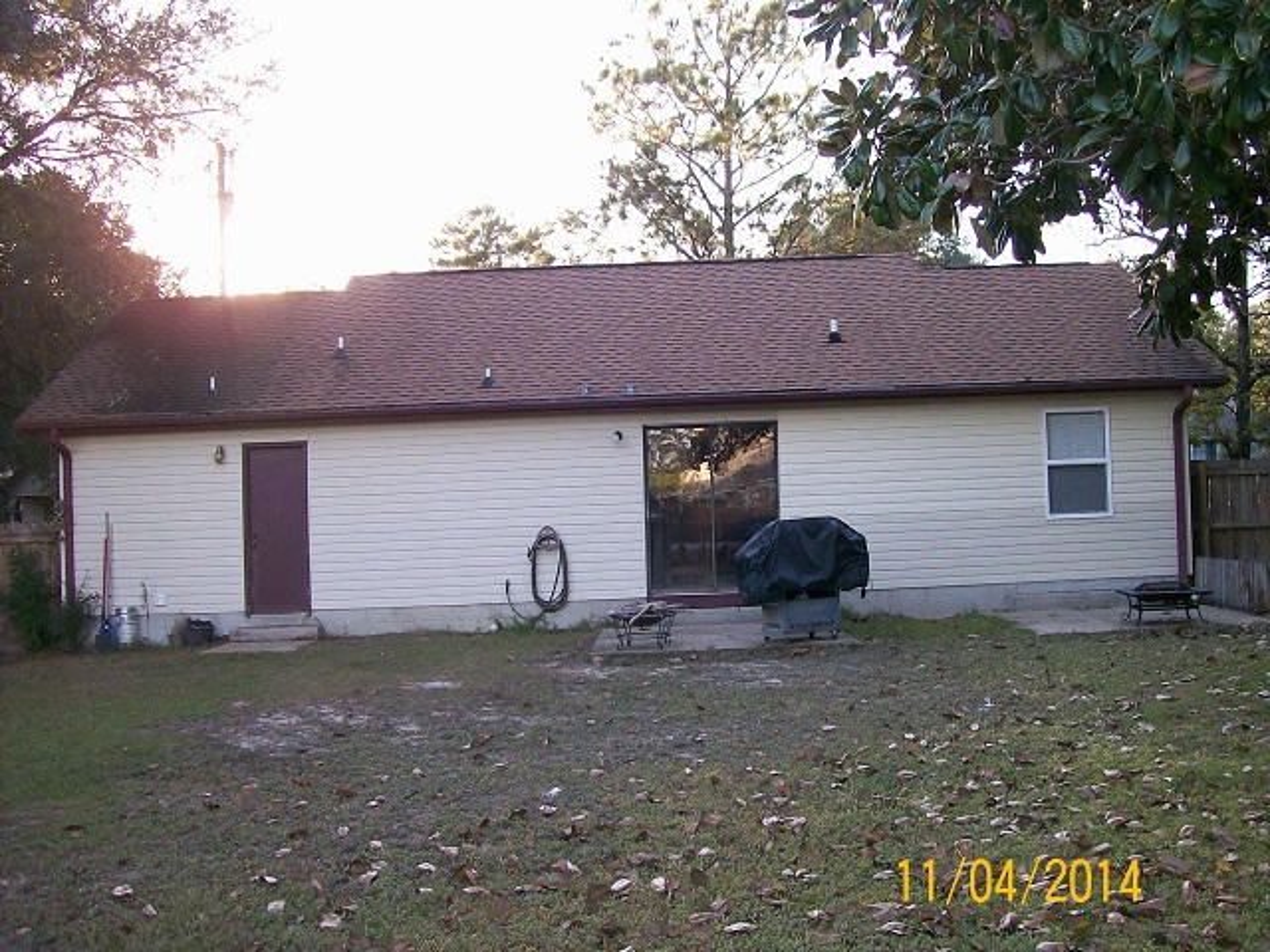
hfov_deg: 51.4
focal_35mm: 36
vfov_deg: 39.7
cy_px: 476
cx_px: 635
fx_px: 1321
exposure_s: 1/112
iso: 80
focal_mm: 6
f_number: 2.7
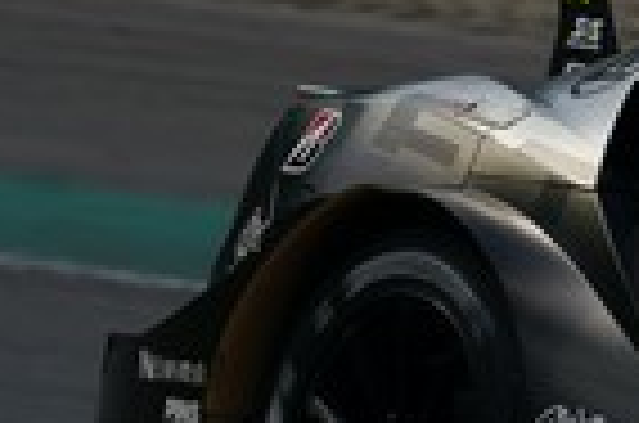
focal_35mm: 2200
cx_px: 1462
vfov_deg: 0.6
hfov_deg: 0.9
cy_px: 266
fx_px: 38963
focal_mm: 433
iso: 250
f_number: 11
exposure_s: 1/640
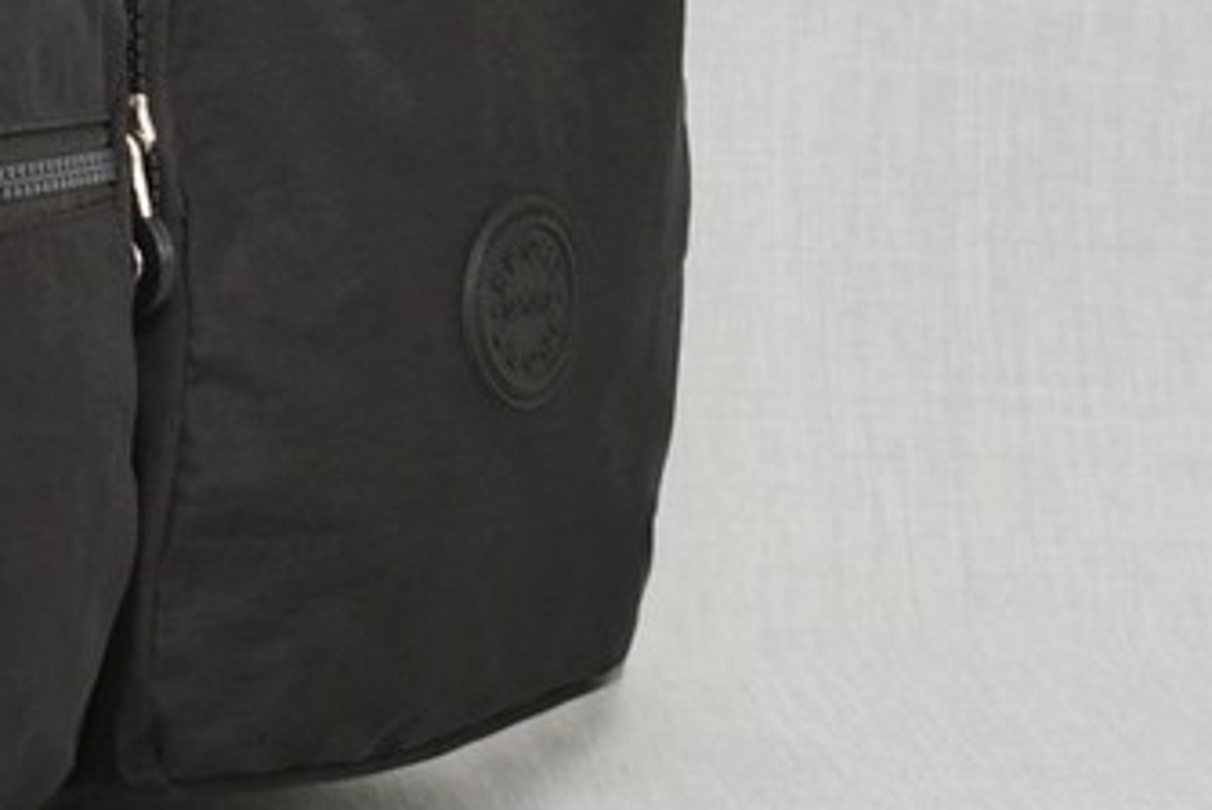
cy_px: -202
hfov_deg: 7.4
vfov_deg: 5.0
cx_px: -528
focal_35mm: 275
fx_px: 9266
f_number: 5.6
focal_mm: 48
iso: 100
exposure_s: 1/60
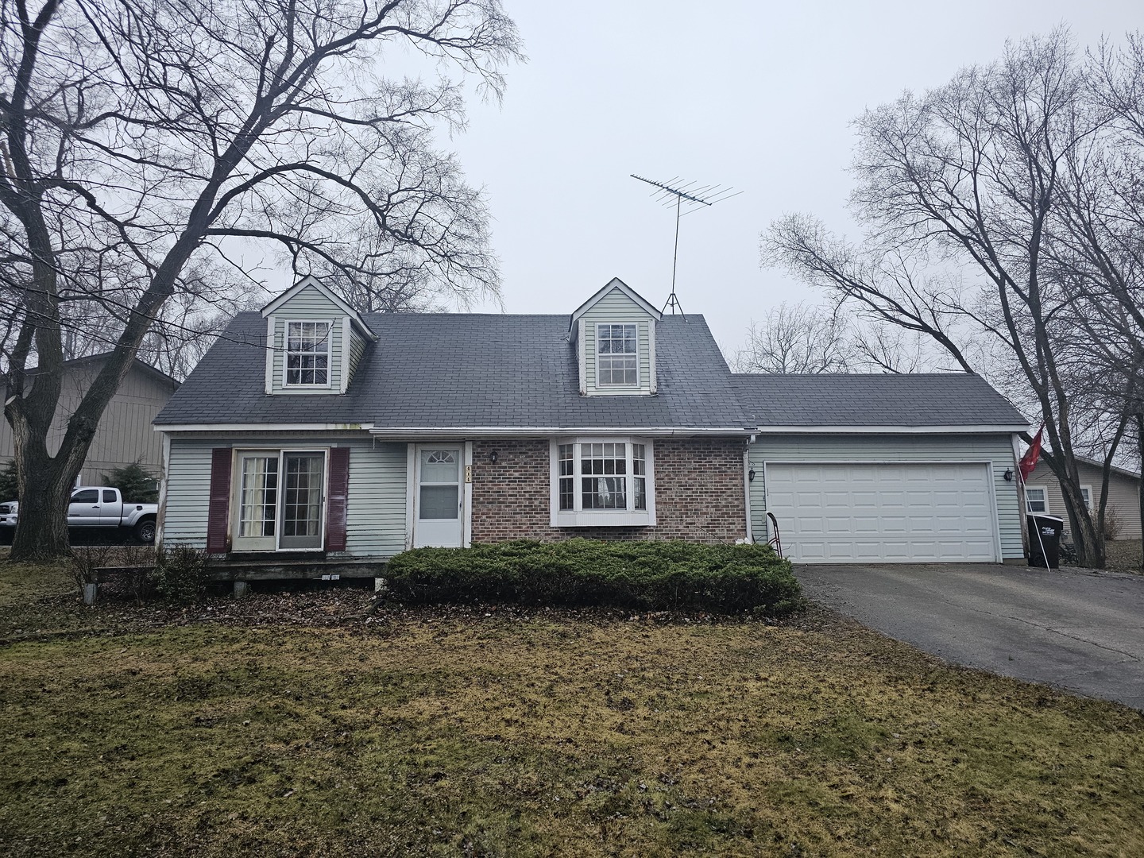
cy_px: 429
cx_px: 572
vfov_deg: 58.9
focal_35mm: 23
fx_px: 760
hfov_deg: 73.9
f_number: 1.7
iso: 200
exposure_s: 1/207
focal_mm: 6.3
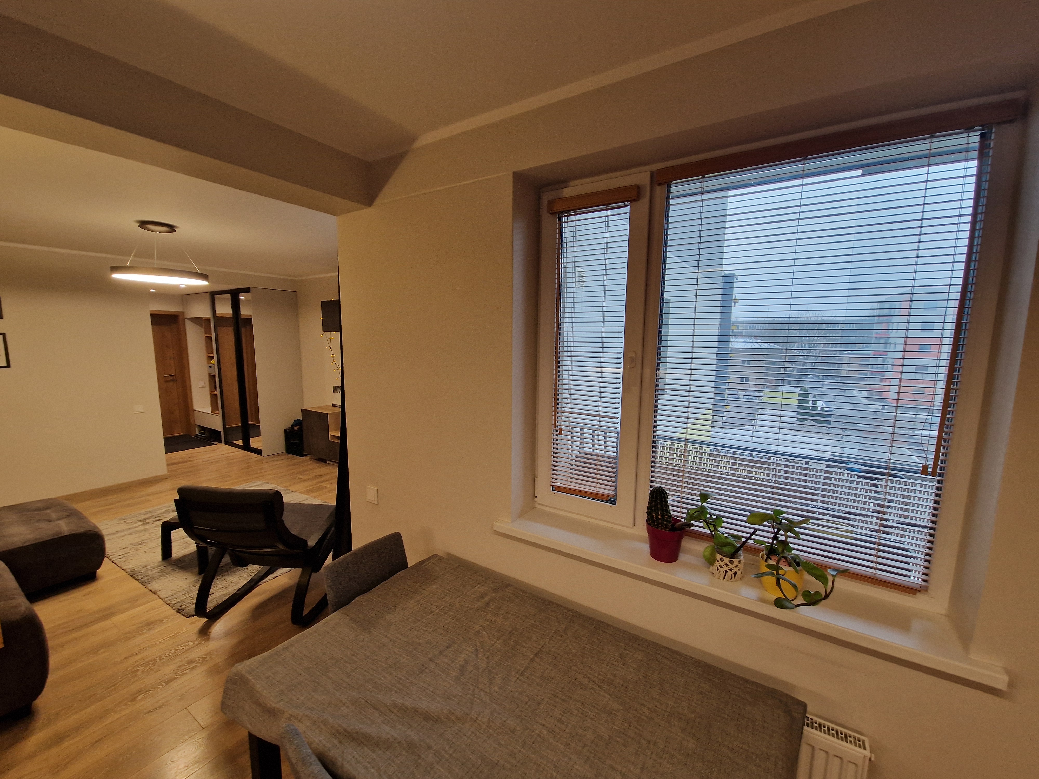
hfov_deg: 106.2
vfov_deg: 89.9
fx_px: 390
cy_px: 390
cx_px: 520
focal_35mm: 13
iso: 125
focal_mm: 2.2
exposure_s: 1/50
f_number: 2.2
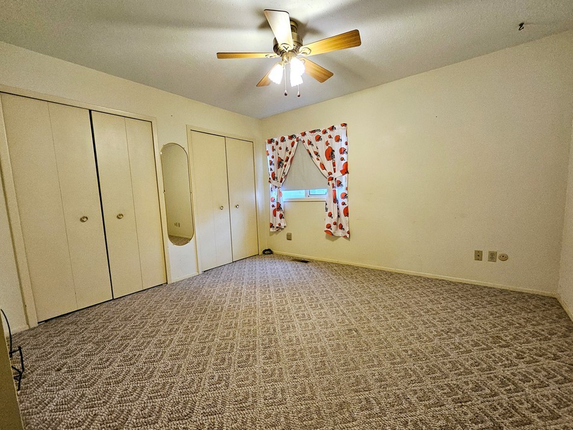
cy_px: 220
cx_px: 299
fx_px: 232
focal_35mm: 14
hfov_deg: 102.0
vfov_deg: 85.6
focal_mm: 1.74
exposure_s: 1/60.2
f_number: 2.2
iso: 320
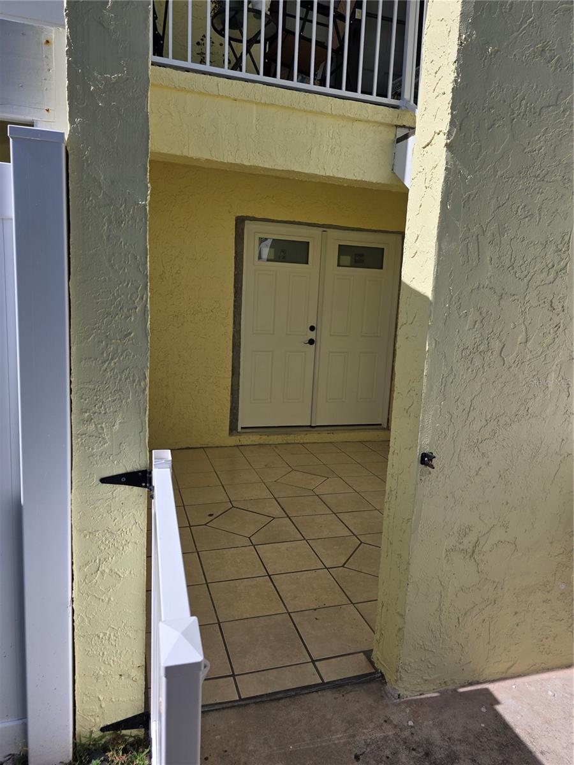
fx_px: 509
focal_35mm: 23
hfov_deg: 58.9
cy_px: 382
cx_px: 287
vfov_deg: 73.9
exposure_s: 1/7944
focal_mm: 6.3
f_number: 1.7
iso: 64
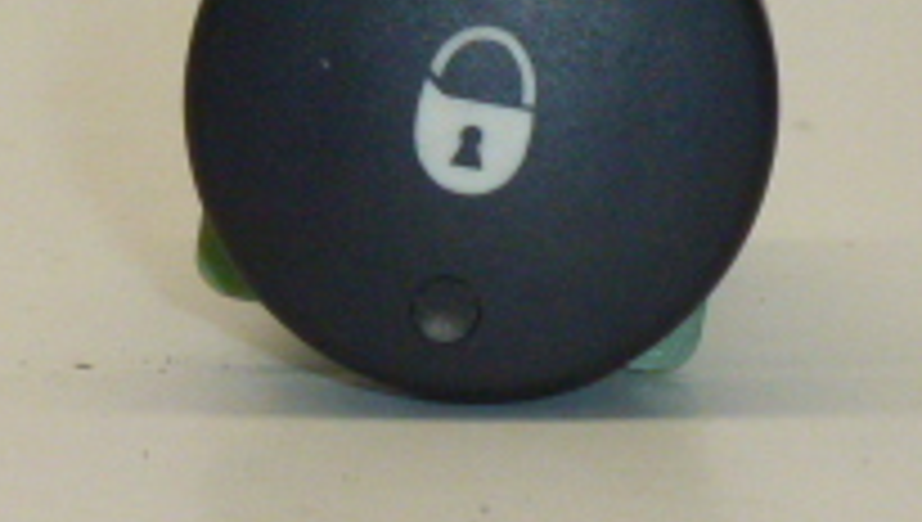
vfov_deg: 4.0
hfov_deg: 7.1
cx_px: 333
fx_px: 7394
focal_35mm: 302
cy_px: -140
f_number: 4.9
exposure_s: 1/200
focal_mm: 16
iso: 400
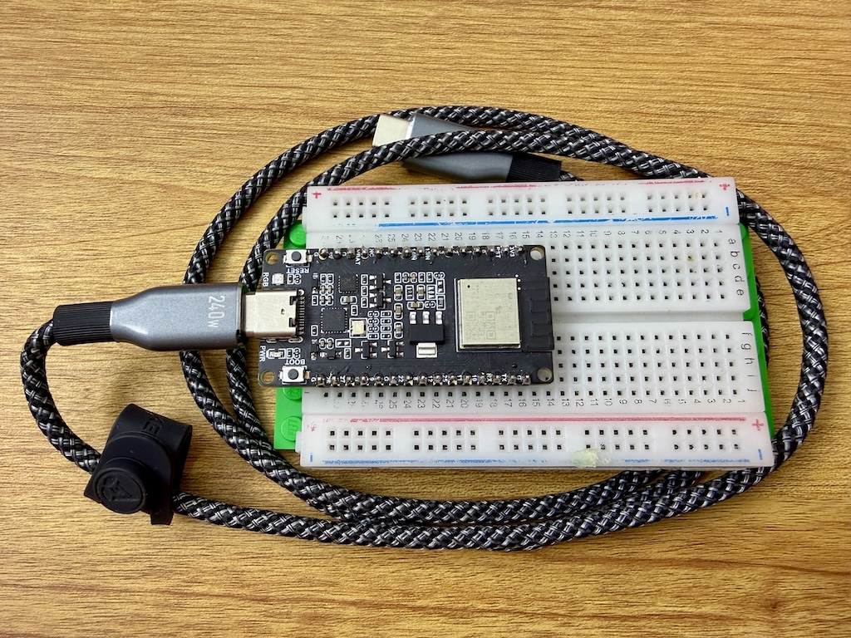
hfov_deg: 71.6
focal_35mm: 24
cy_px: 319
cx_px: 426
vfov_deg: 56.8
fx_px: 590
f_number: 2.2
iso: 160
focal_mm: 2.22
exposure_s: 1/100
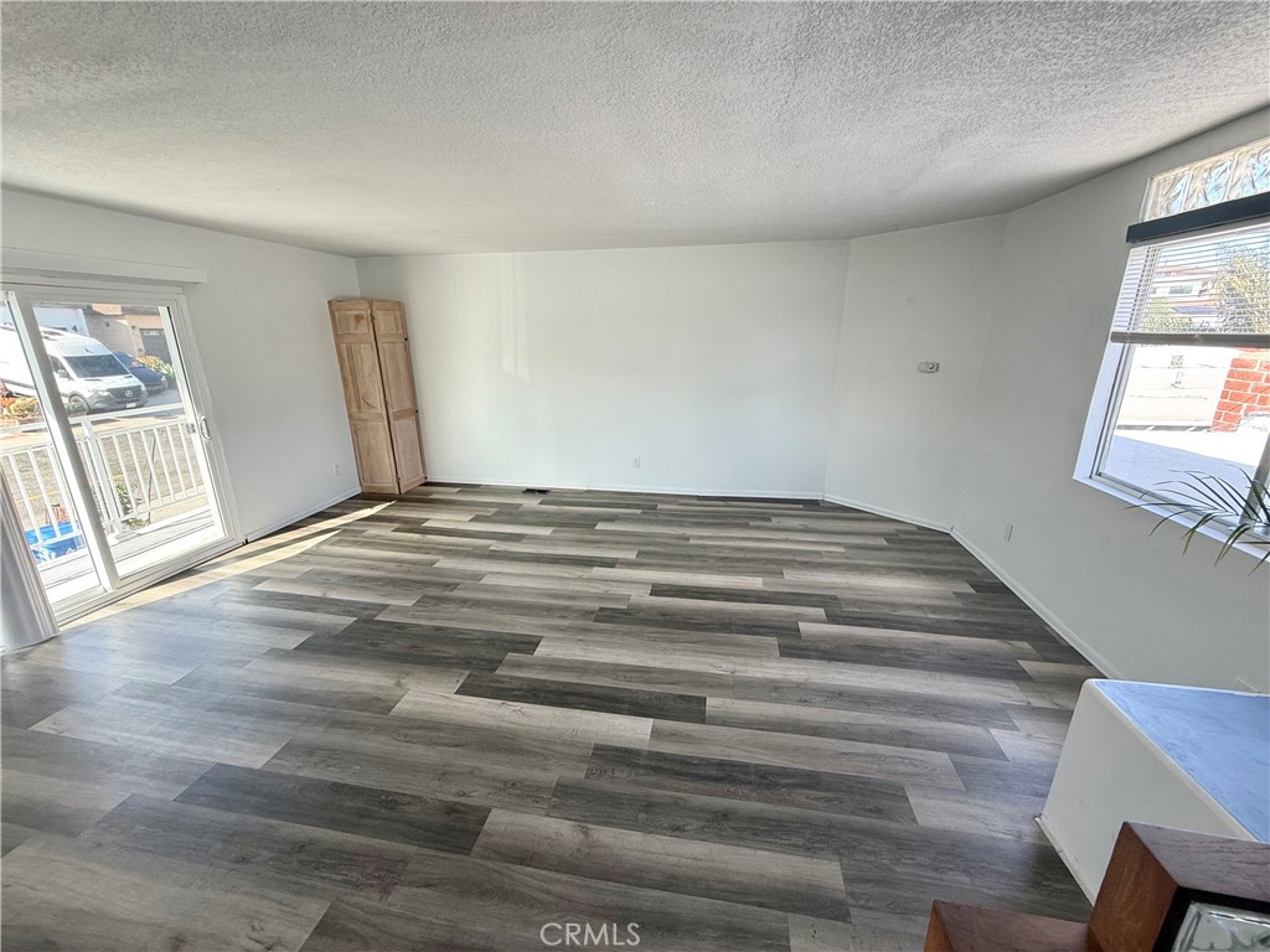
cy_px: 476
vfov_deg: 85.7
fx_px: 514
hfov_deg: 102.1
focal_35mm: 14
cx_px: 635
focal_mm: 2.22
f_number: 2.2
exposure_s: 1/99
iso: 50
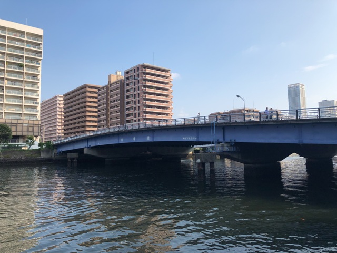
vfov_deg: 49.7
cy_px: 126
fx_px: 273
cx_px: 168
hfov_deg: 63.4
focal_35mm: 28
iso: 20
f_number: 1.8
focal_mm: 3.99
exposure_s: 1/1715
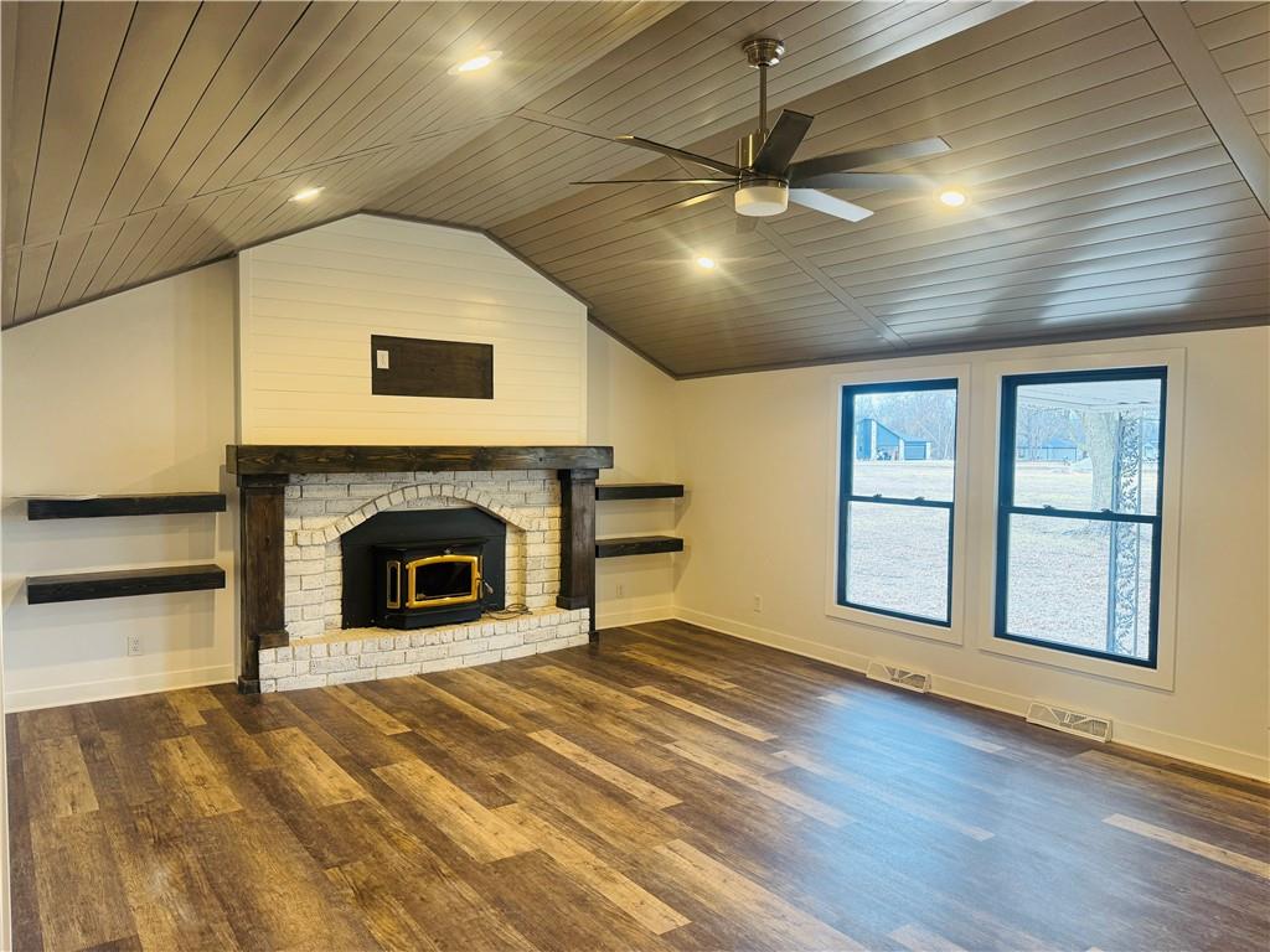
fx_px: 881
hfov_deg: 71.6
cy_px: 476
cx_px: 635
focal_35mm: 24
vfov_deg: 56.8
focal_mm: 6.76
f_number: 1.78
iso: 125
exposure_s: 1/60
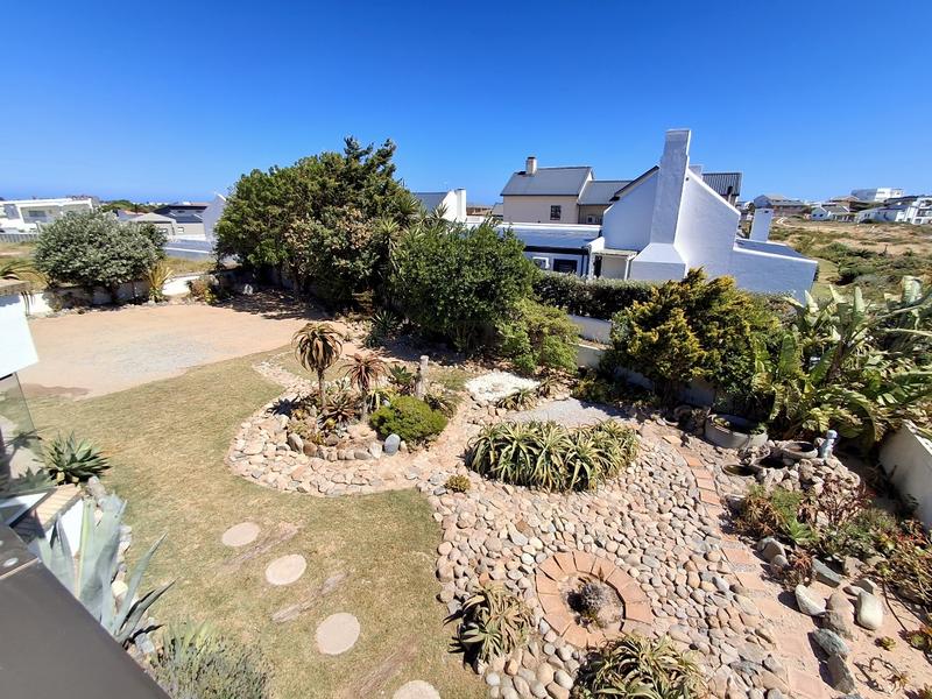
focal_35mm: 16
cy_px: 350
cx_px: 466
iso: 40
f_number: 2.2
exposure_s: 1/1610
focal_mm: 1.64
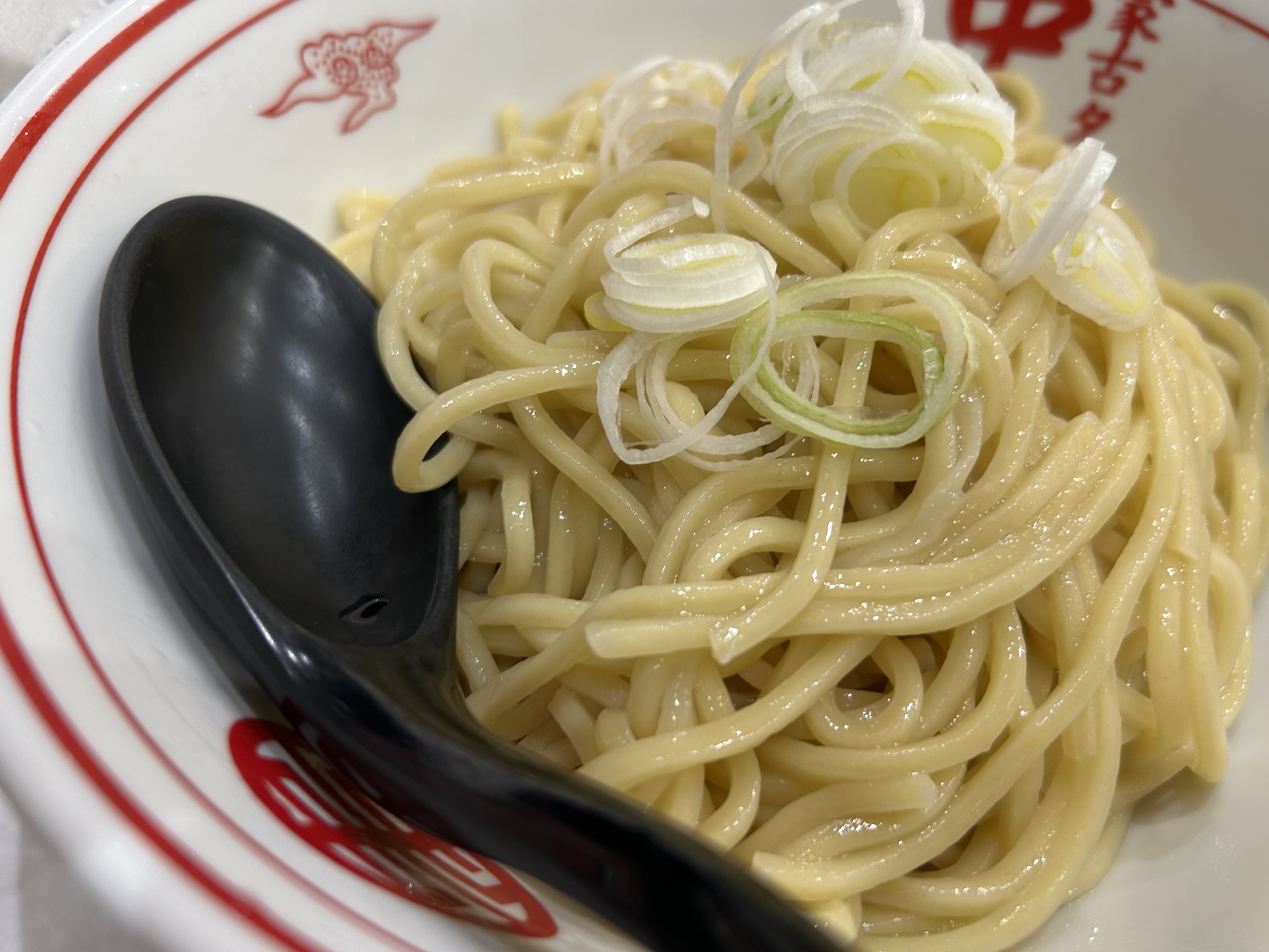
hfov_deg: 65.3
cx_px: 656
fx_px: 990
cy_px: 467
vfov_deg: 51.3
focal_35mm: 27
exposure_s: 1/50
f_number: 1.5
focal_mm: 5.7
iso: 80
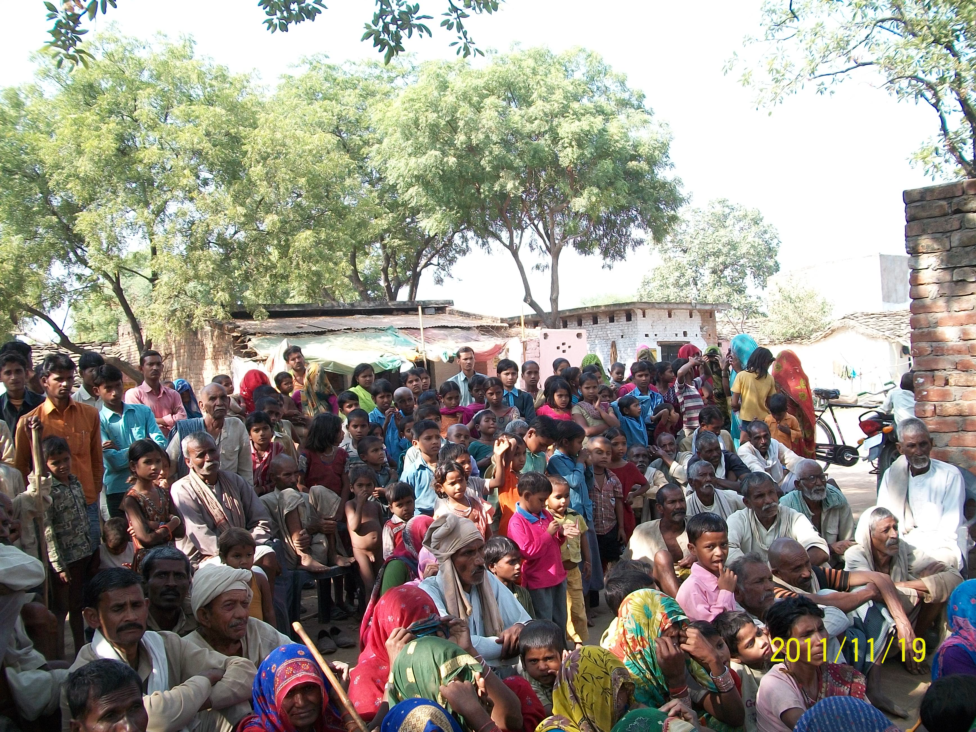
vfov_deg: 44.2
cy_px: 366
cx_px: 488
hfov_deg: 56.8
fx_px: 902
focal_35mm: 32
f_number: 2.9
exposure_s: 1/250
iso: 80
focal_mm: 5.7
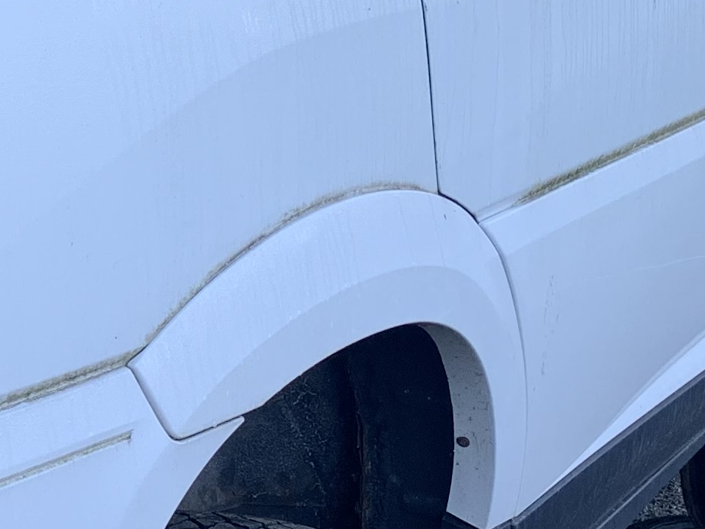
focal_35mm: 112
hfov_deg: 16.4
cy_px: 166
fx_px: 2281
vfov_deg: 13.2
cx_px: -263
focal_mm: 4.25
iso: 25
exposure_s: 1/191
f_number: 1.8
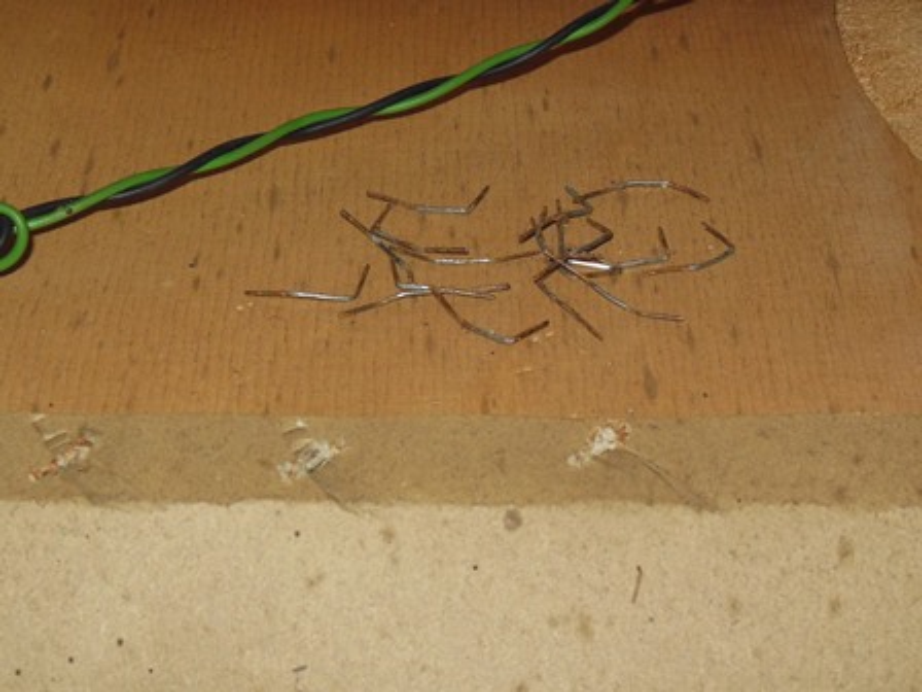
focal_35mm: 50
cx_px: 461
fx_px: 1332
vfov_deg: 29.1
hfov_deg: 38.2
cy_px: 346
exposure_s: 1/60
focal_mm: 8.9
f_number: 7.9
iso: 200
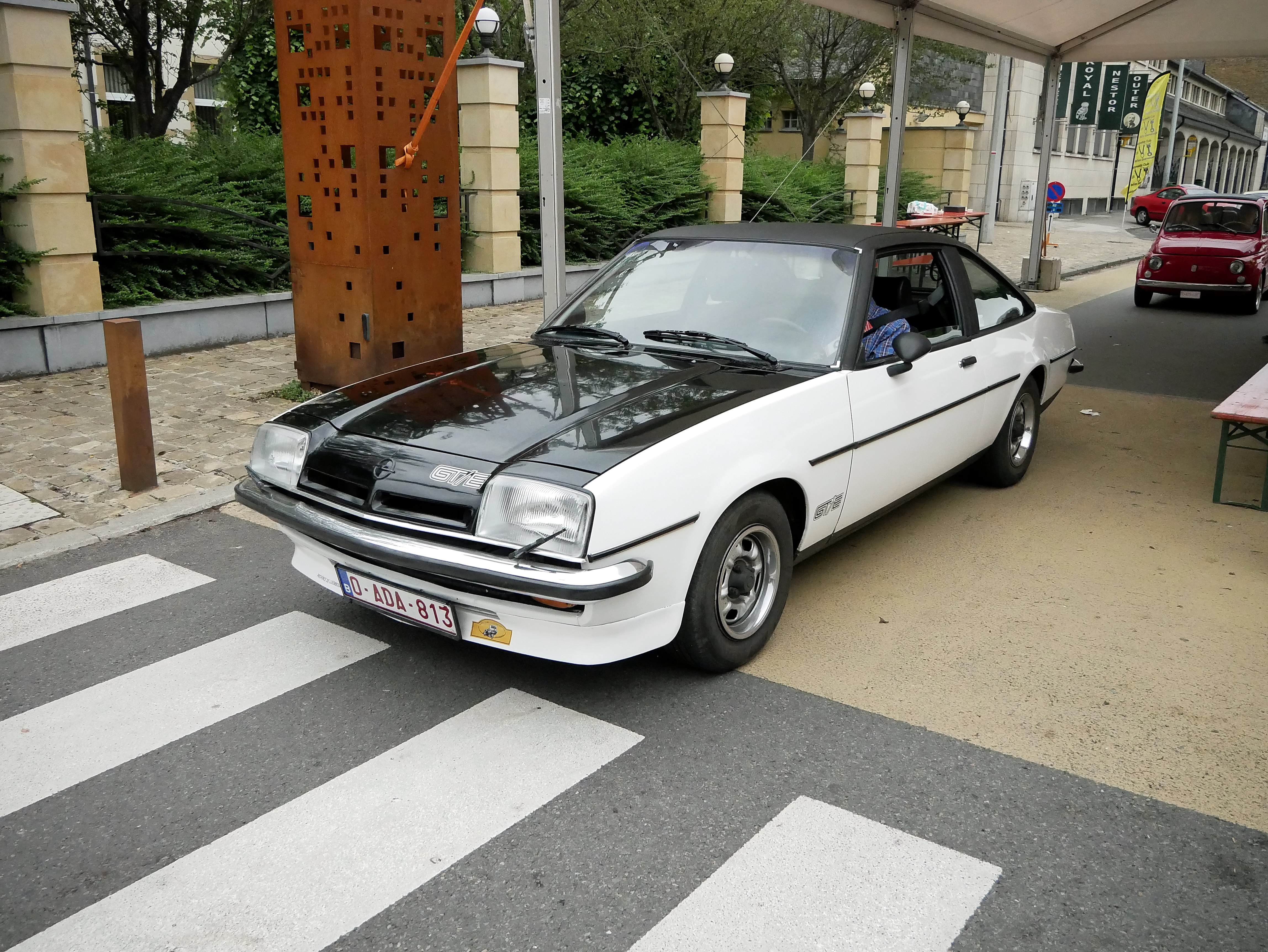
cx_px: 634
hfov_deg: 59.9
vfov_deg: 46.8
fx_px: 1099
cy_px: 476
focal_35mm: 30
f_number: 4
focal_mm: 15
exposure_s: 1/5000
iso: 3200
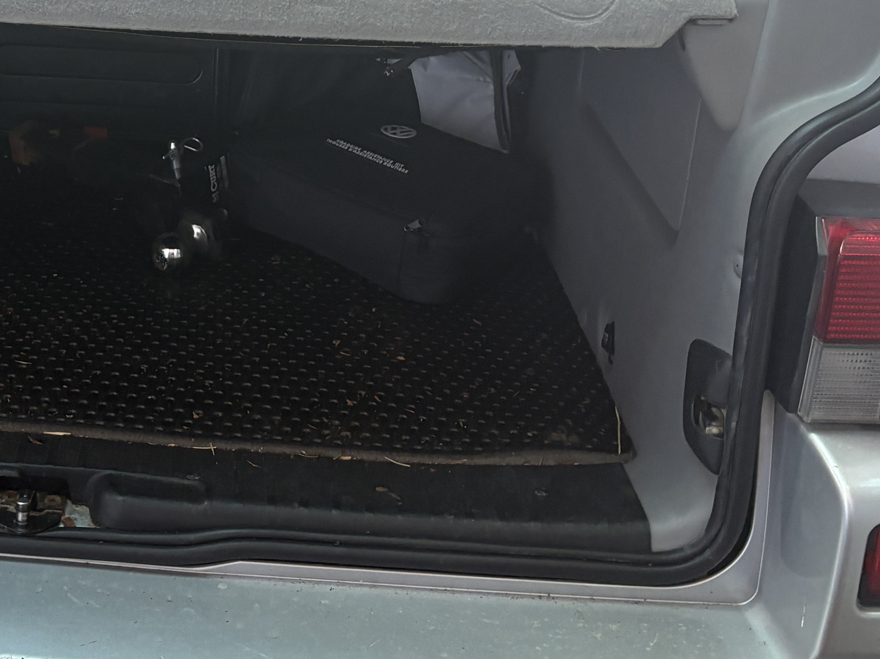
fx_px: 1627
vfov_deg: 21.6
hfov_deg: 28.9
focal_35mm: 64
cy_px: -84
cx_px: 62
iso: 125
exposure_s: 1/60
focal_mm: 5.96
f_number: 1.6
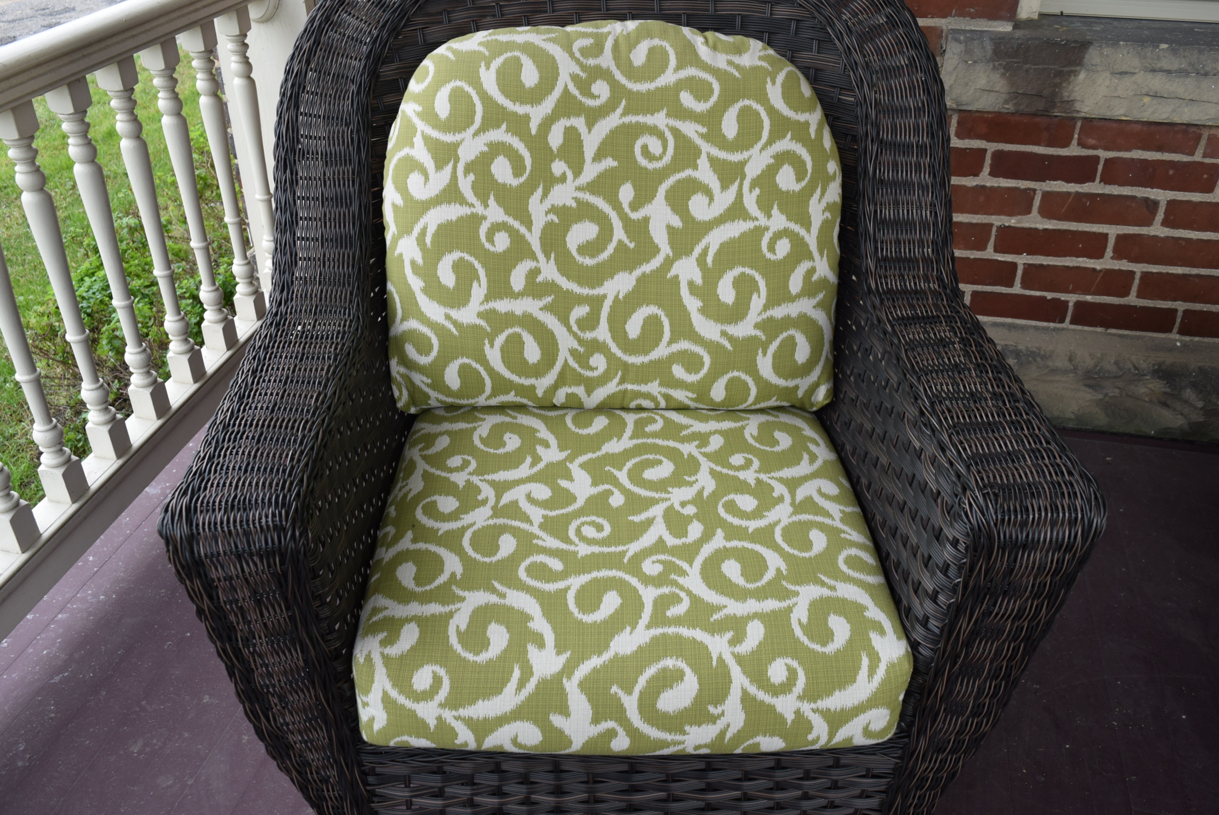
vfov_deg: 41.8
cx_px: 610
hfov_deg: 59.5
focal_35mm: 32
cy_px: 408
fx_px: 1067
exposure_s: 1/160
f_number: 6.3
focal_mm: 21
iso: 400
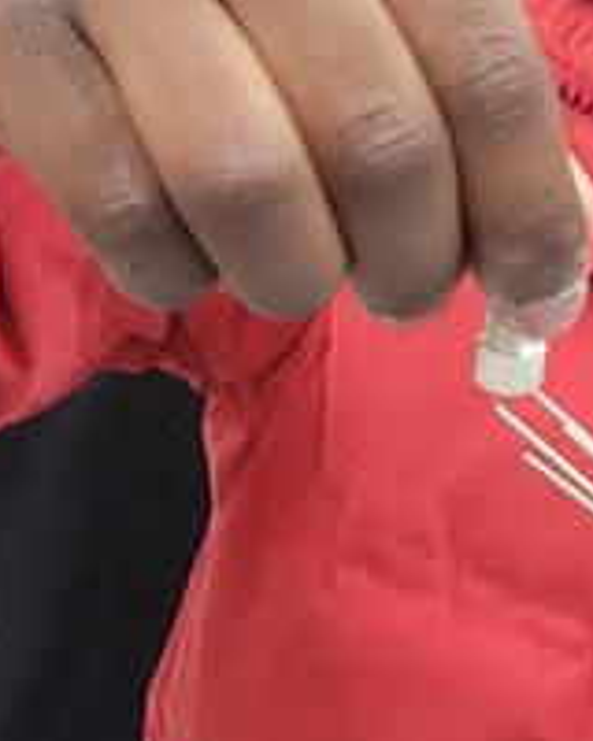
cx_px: 723
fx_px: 2852
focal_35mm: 130
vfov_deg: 14.6
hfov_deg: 11.6
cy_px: 56
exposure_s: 1/120
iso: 320
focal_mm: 5.4
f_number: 1.8
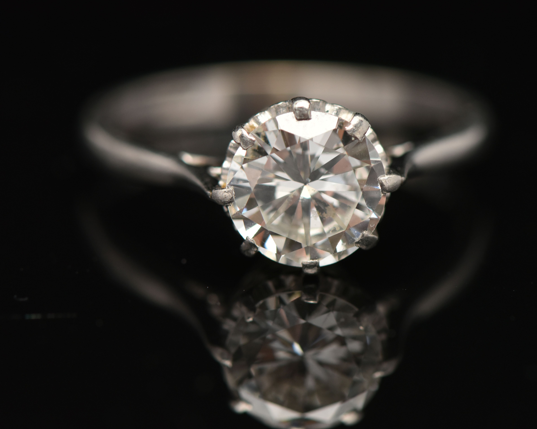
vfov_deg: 8.3
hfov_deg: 10.4
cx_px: 256
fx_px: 2950
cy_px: 222
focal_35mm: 186
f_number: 8
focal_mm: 105
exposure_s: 1/100
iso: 400
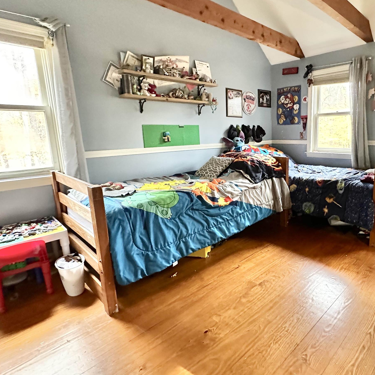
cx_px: 247
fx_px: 257
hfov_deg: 70.3
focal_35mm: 21
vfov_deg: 72.1
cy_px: 180
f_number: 2.2
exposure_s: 1/60
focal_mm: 2.22
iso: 1000
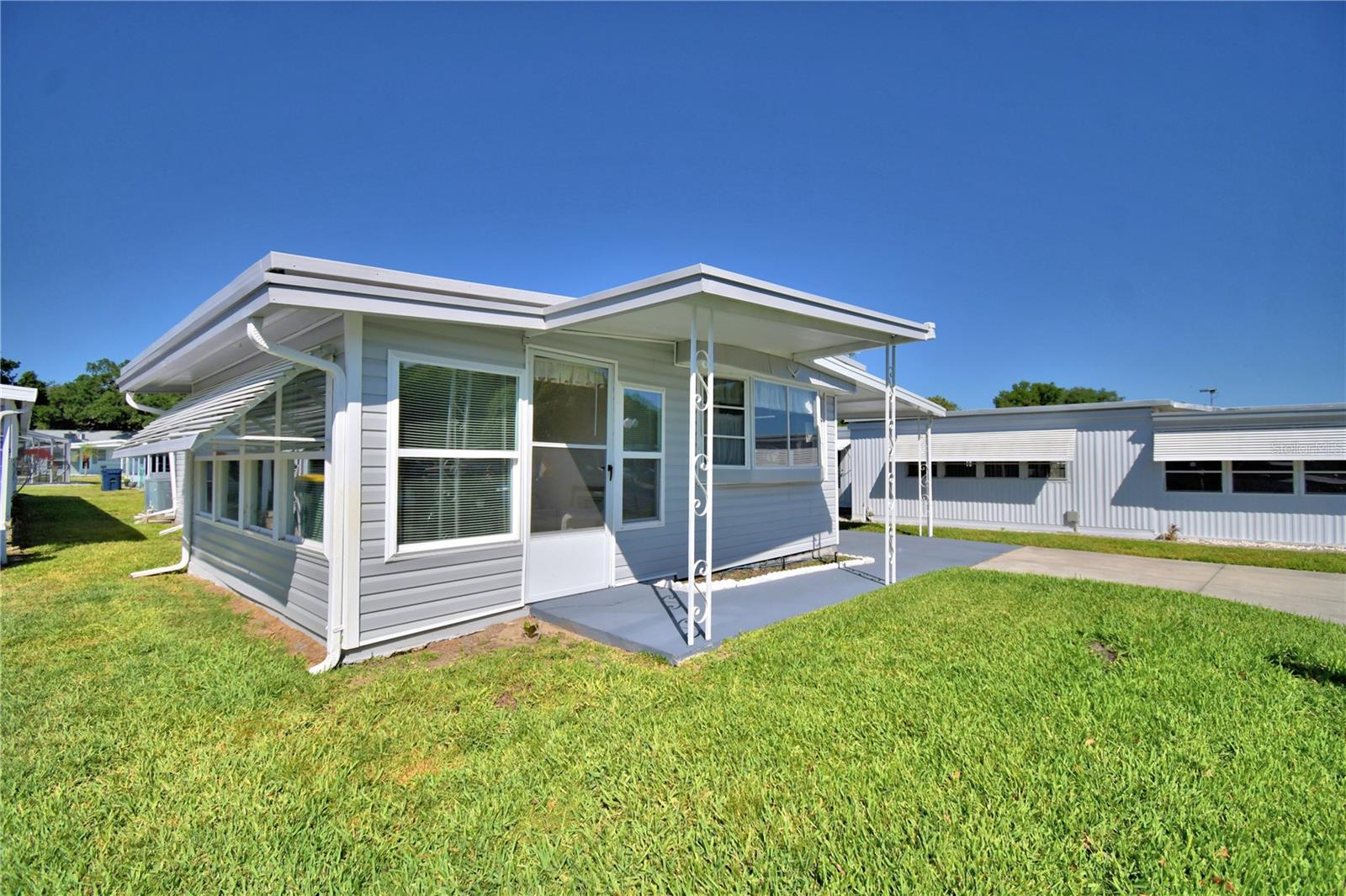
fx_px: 561
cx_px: 673
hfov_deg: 100.4
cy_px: 448
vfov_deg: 77.3
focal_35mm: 15
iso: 100
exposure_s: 1/2500
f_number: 4.5
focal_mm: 10
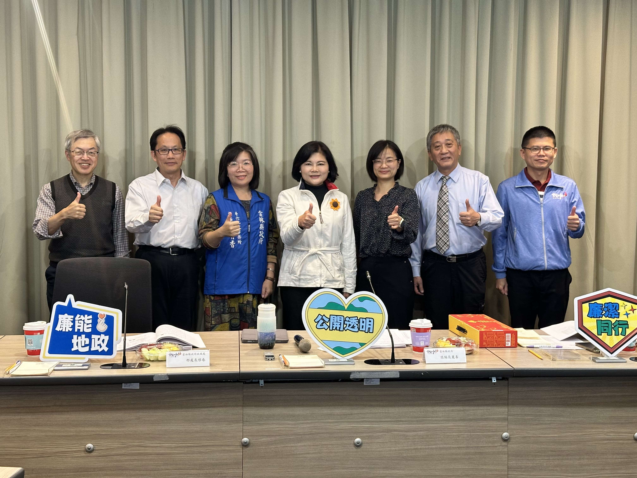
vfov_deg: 30.3
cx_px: 318
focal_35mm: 48
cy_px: 239
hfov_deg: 39.7
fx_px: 883
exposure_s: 1/60
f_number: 1.78
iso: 200
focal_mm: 6.86
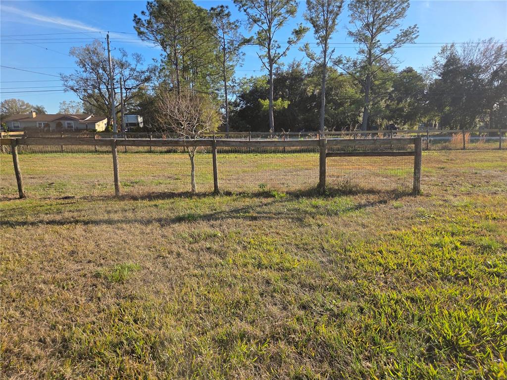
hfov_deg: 73.9
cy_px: 190
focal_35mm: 23
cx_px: 254
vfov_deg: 58.9
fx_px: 337
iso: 80
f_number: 1.8
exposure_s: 1/3628
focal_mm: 5.4
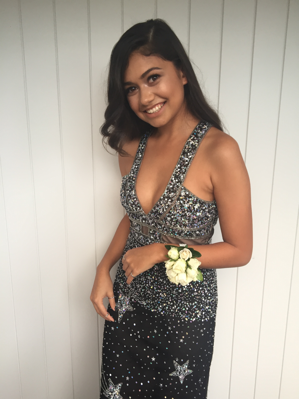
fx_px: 334
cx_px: 150
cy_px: 200
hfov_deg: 48.2
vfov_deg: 61.7
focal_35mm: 29
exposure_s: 1/33
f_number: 2.2
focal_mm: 4.15
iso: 40
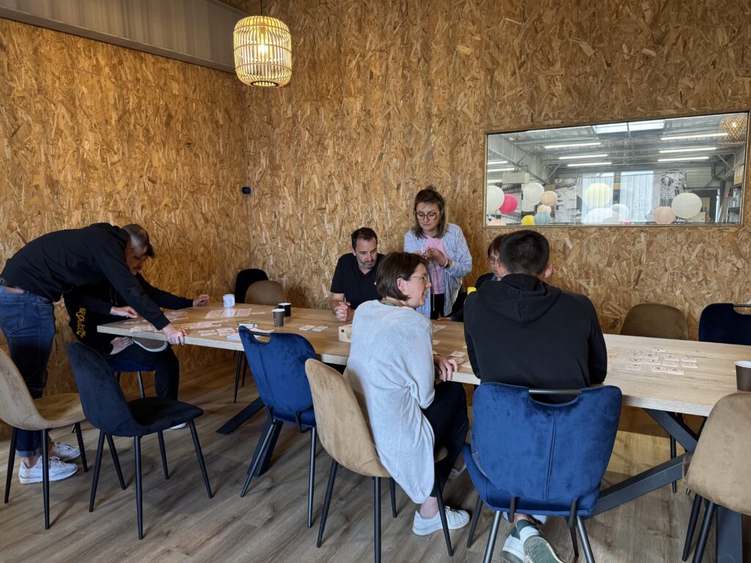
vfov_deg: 56.8
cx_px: 376
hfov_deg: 71.6
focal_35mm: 24
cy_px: 282
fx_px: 521
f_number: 1.78
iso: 200
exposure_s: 1/50
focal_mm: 6.76
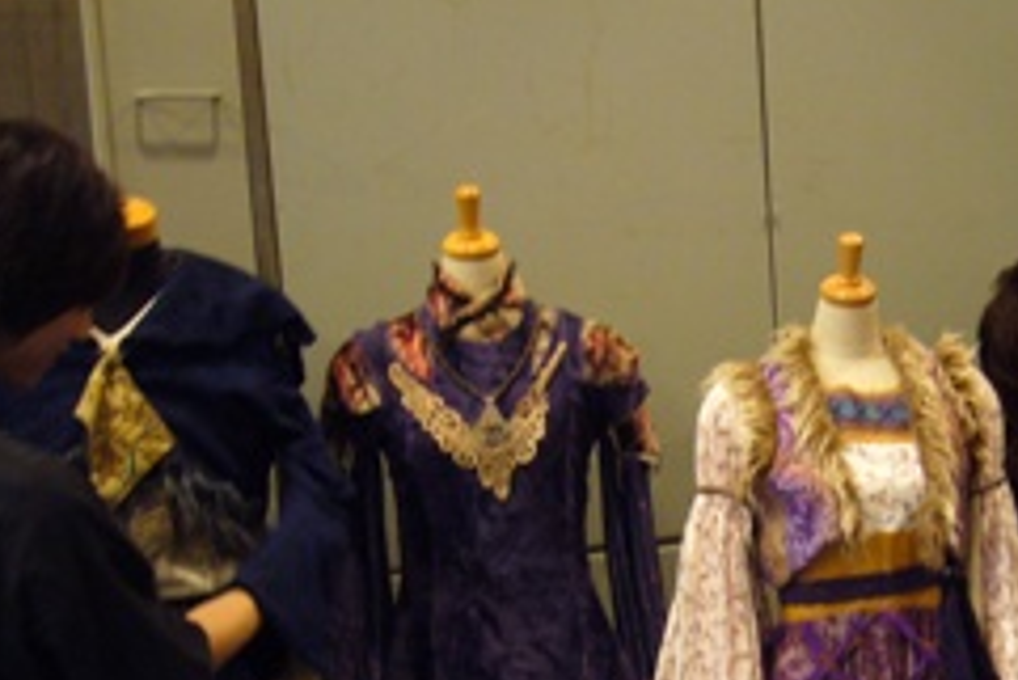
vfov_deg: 19.5
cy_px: 676
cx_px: 792
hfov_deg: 29.1
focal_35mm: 68
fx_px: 1924
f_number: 2.8
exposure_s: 1/8
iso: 200
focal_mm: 5.8
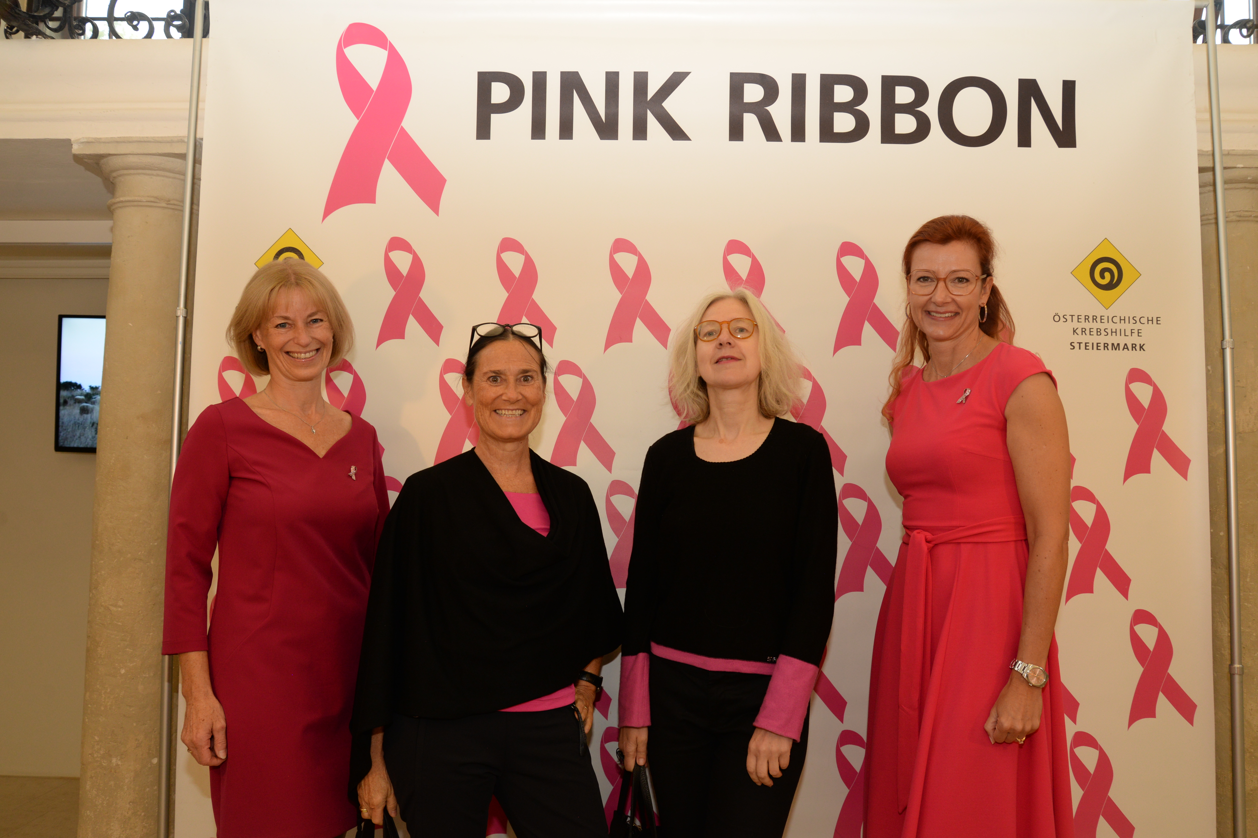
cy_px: 419
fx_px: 908
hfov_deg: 69.4
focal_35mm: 26
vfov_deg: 49.6
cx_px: 629
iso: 800
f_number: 7.1
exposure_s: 1/60
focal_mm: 26
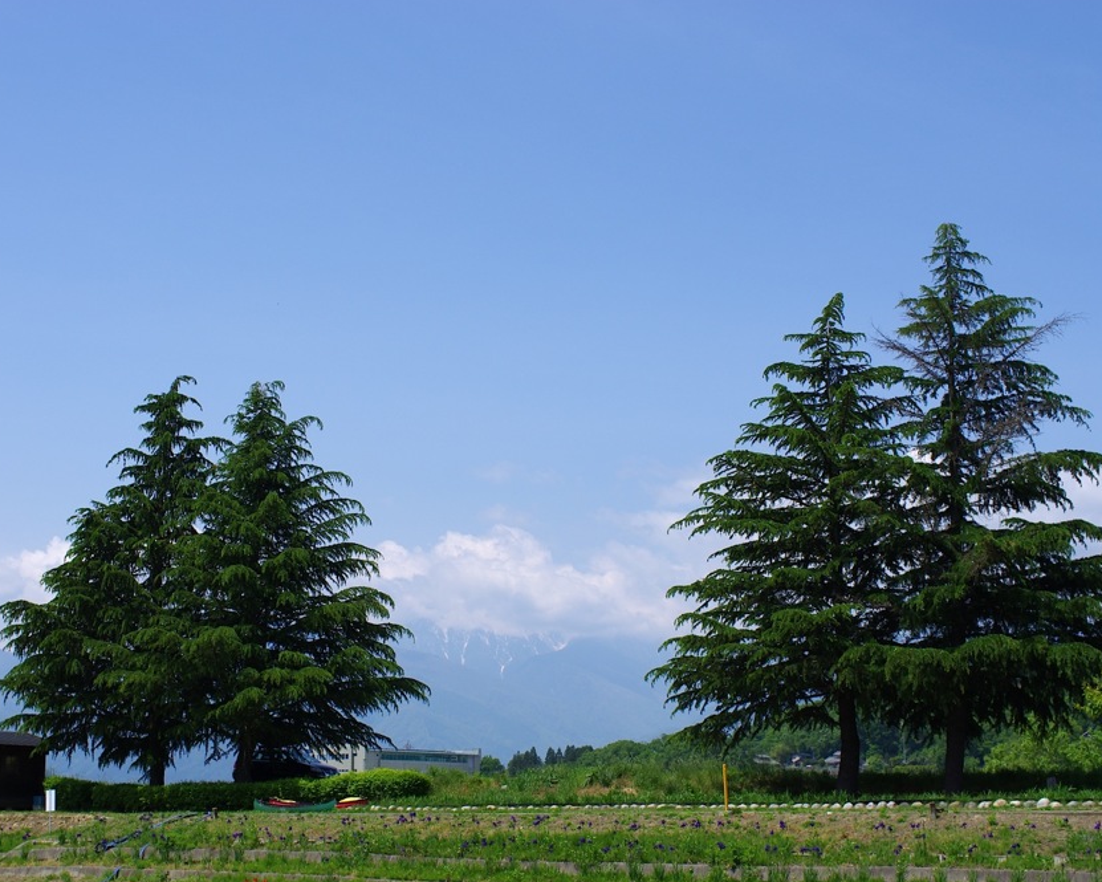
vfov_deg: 25.2
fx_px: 1976
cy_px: 443
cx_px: 468
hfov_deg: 31.1
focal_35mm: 61
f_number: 8
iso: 80
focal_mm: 35
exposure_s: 1/250
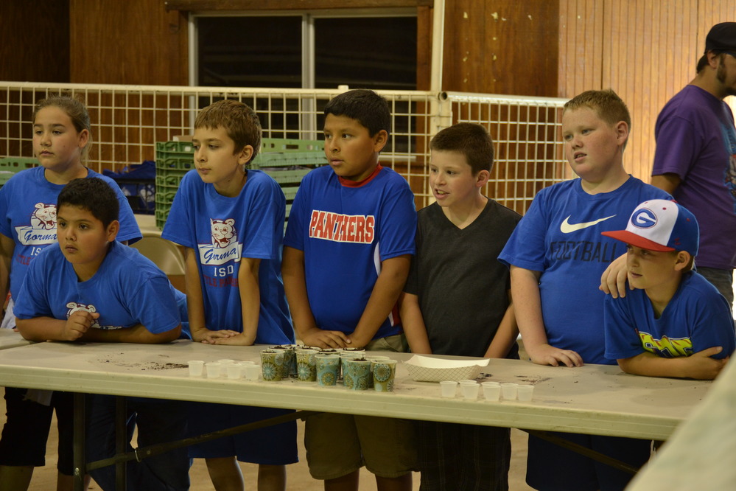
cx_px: 368
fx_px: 1901
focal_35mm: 93
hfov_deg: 21.9
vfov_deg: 14.7
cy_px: 246
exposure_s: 1/125
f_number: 4.2
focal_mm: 62
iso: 560
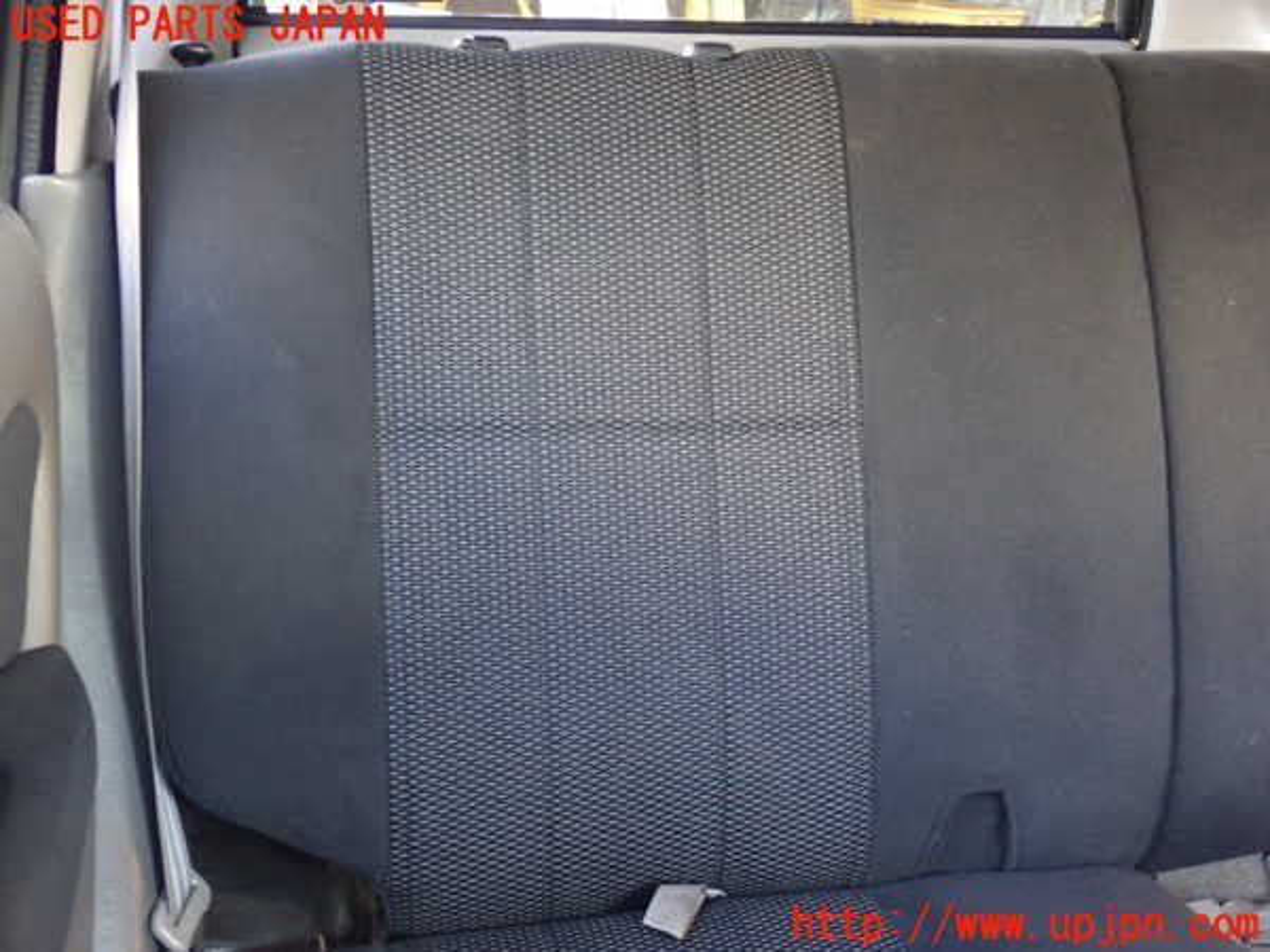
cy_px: 476
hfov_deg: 45.8
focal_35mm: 41
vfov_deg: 35.1
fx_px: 1504
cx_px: 635
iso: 800
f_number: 2.8
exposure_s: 1/20
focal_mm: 7.31
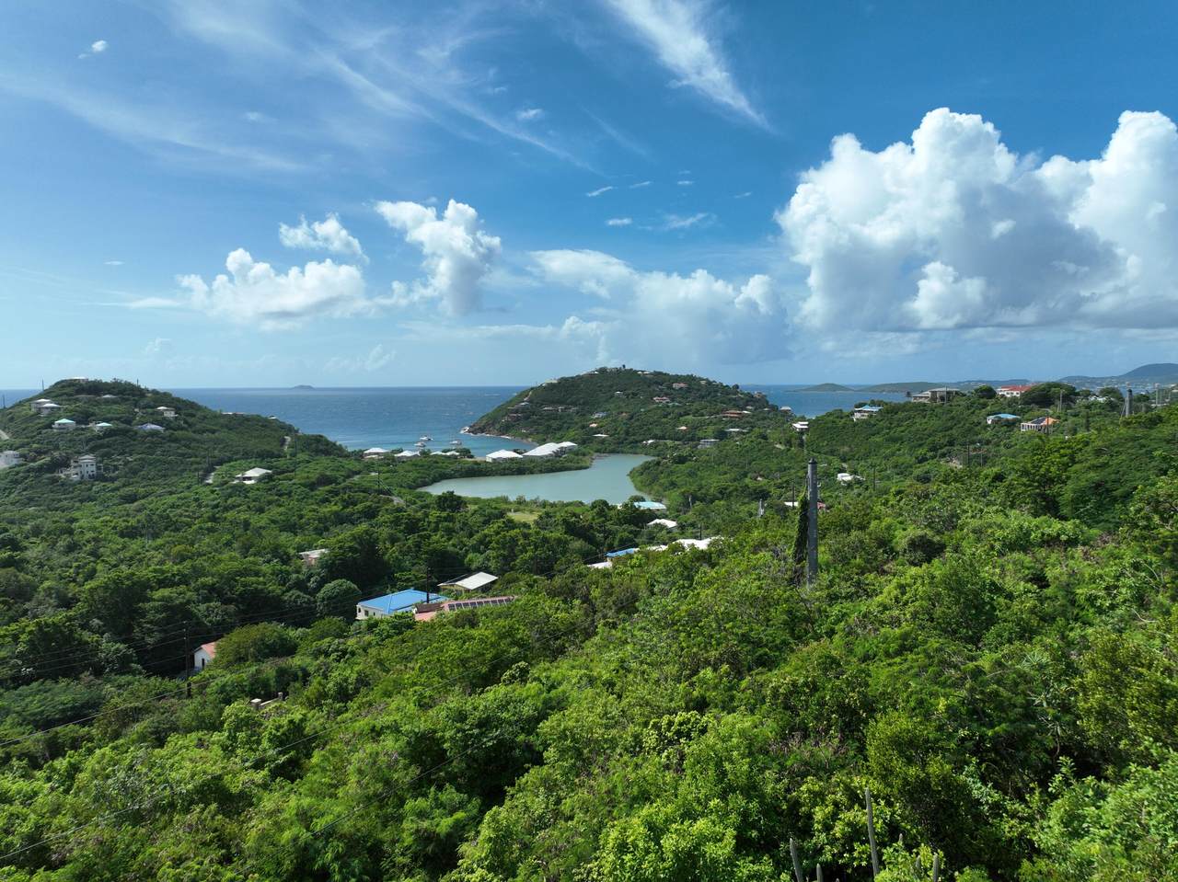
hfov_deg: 71.6
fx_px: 816
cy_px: 441
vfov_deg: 56.8
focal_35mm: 24
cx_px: 589
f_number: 2.8
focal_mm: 12.29
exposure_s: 1/2500
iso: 110
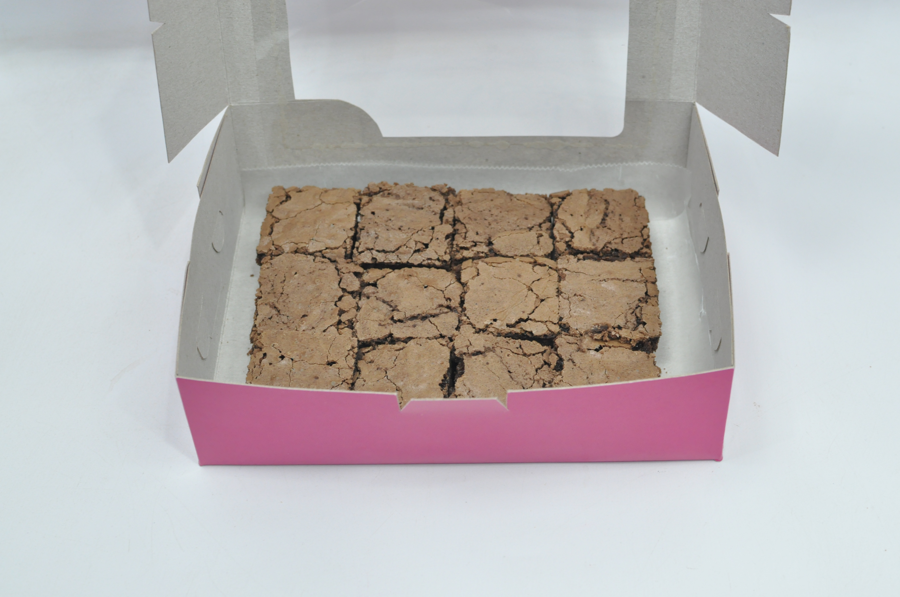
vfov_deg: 25.7
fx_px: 1311
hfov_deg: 37.9
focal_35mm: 52
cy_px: 298
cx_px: 450
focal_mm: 35
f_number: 6.3
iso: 1000
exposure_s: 1/80
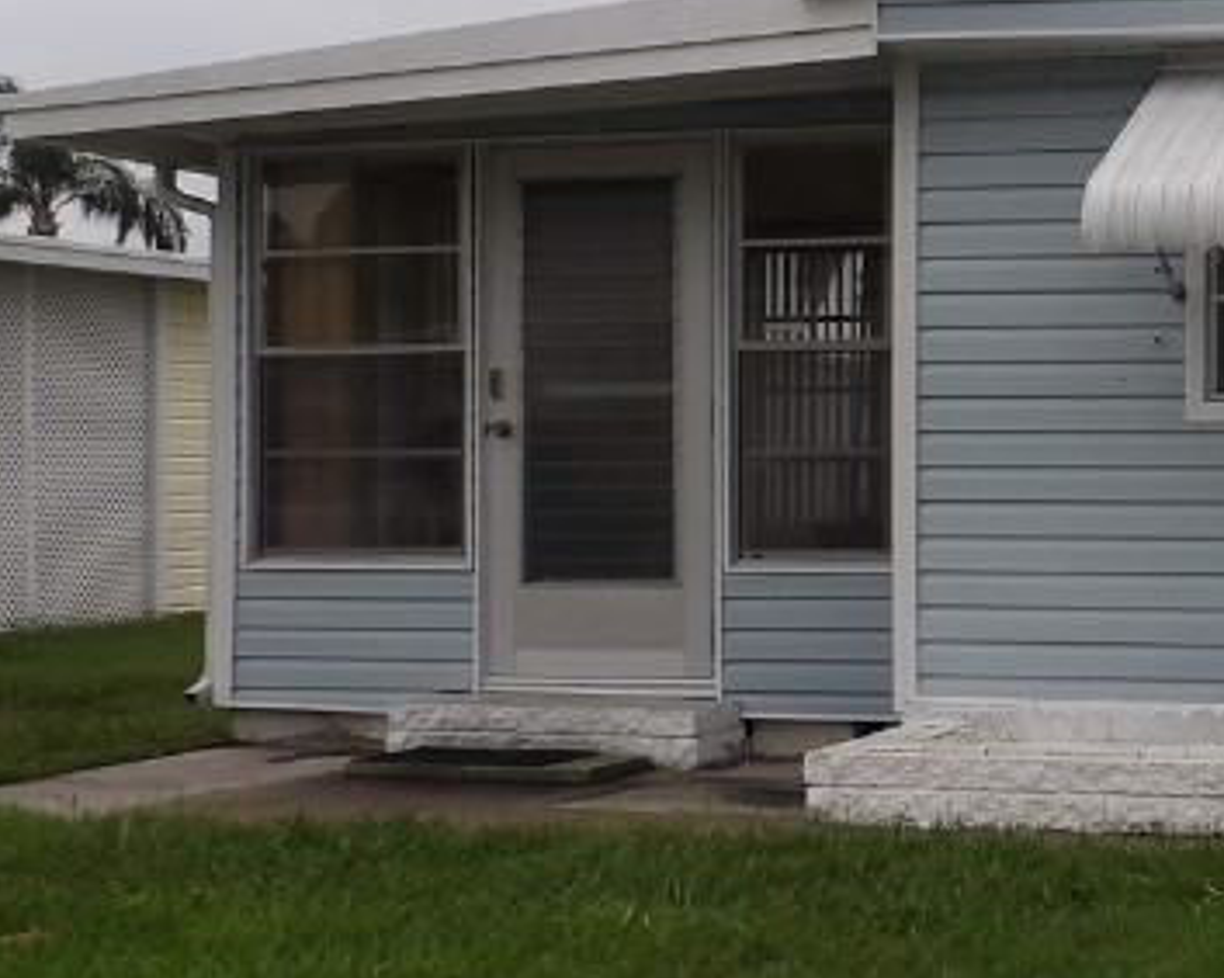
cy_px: 434
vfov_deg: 22.5
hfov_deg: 26.1
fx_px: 2462
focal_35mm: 68
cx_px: 1293
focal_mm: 4.3
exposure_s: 1/730
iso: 100
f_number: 3.2
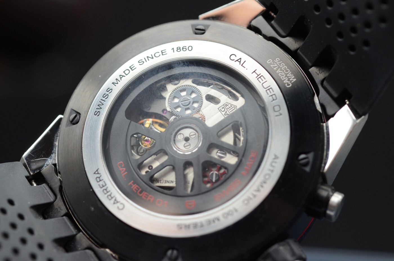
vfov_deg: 15.1
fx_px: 983
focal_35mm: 90
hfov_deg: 22.7
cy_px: 130
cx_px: 197
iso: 800
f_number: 5.6
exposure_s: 1/160
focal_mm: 60
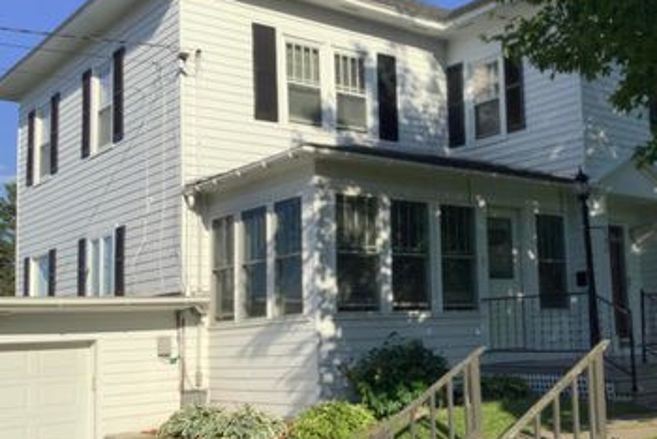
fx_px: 840
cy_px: 215
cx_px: 454
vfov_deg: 29.3
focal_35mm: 46
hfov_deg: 42.0
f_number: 2.4
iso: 25
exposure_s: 1/1381
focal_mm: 3.3
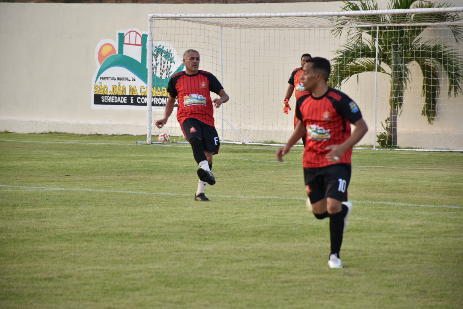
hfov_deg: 9.8
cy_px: 154
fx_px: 2701
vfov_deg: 6.5
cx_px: 232
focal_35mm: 210
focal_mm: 140
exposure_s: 1/125
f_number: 5.6
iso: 500
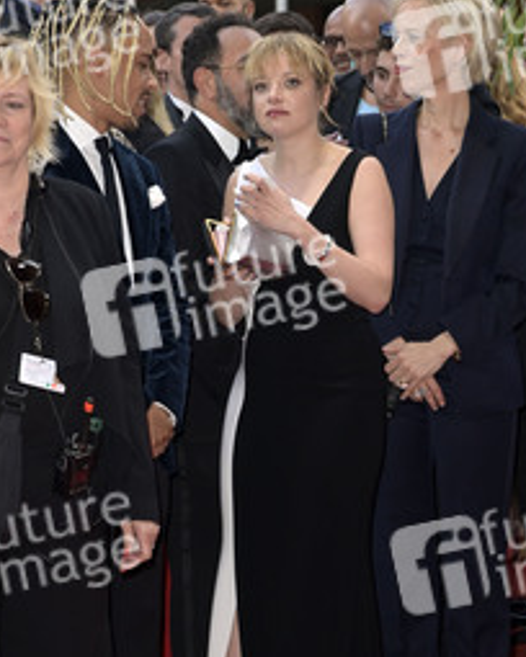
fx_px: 3211
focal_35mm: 165
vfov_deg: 11.7
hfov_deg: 9.4
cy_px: 425
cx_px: 289
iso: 640
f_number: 6.3
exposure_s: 1/250
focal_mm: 112
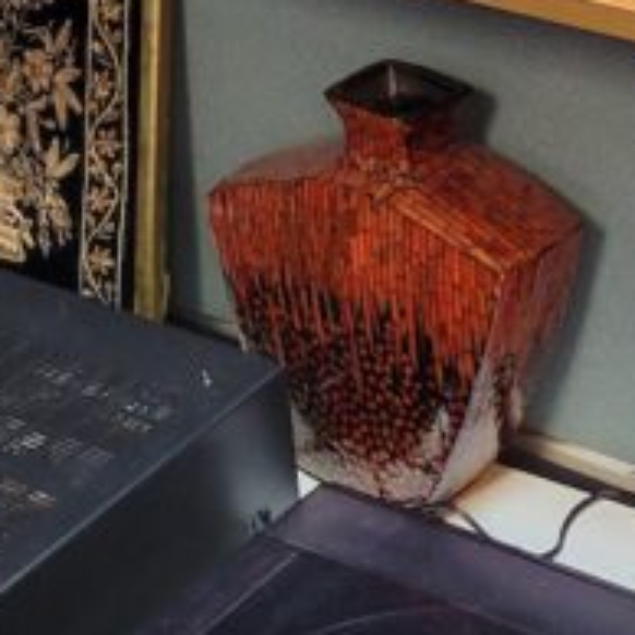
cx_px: 475
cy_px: -170
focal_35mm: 121
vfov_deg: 13.9
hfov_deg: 14.4
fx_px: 2511
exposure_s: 1/60
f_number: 1.8
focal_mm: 5.4
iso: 200
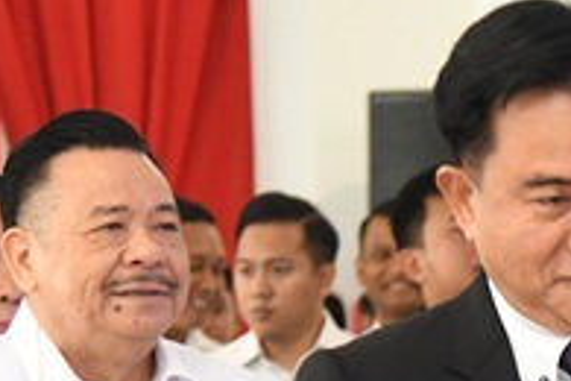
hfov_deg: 7.2
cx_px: 553
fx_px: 4552
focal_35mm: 287
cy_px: 514
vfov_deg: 4.8
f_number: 4
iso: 2500
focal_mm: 70
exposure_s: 1/125
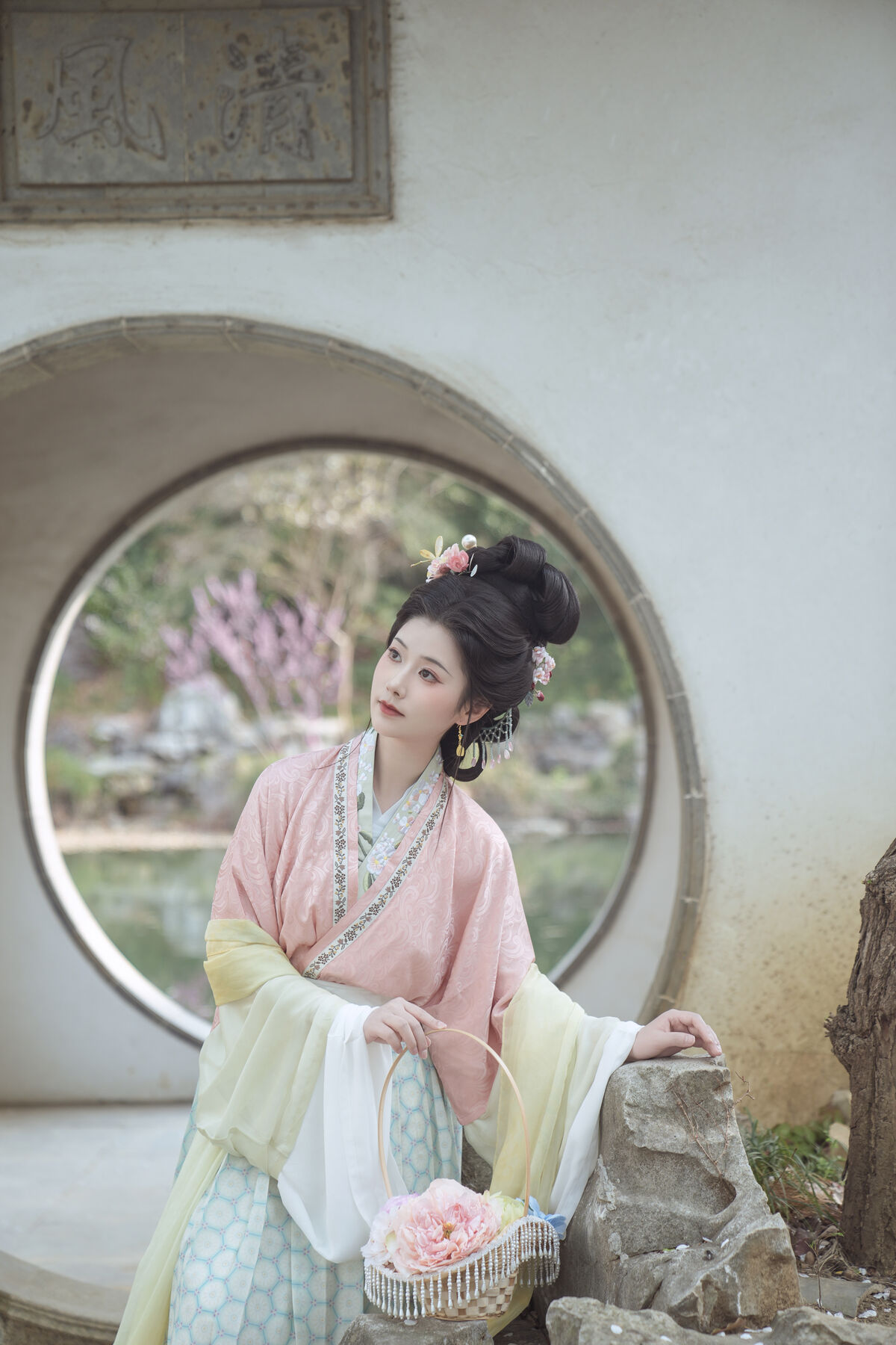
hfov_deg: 19.5
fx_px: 2613
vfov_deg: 28.8
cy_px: 672
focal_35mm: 70
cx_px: 448
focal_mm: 70
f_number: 2.8
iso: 125
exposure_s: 1/200
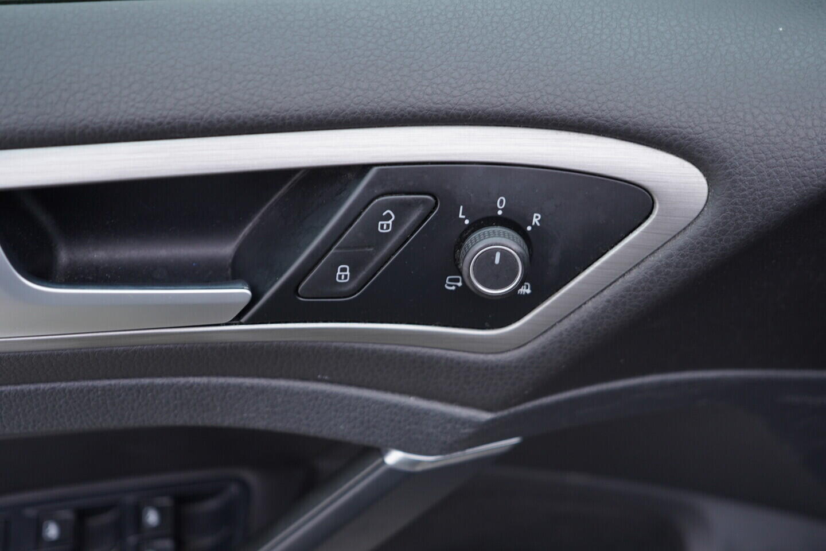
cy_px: 276
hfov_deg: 53.1
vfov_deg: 36.9
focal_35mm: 36
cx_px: 413
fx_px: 826
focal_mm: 24
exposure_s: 1/40
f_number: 2.8
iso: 125
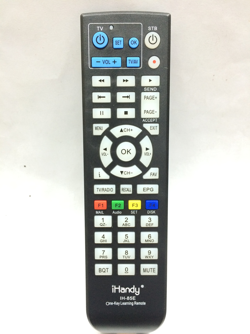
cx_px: 125
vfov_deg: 61.7
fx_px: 279
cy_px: 167
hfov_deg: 48.2
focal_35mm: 29
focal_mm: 4.15
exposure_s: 1/25
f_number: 2.2
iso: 320
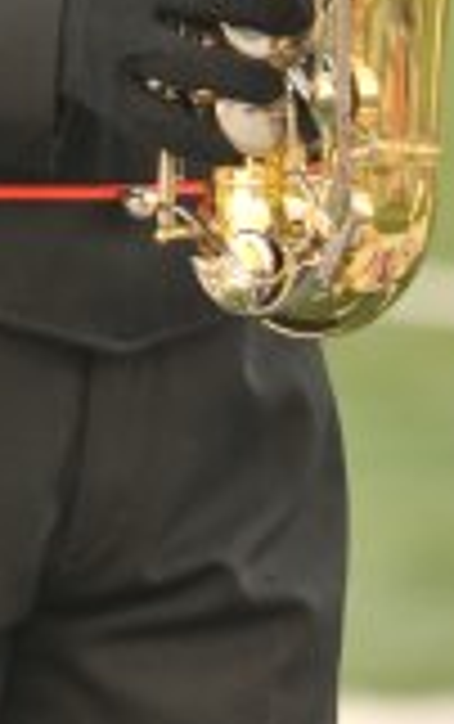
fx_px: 22429
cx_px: 52
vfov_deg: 1.8
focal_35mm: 1136
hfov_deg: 1.2
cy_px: -558
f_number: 2.8
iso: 200
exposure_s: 1/250
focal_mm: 200
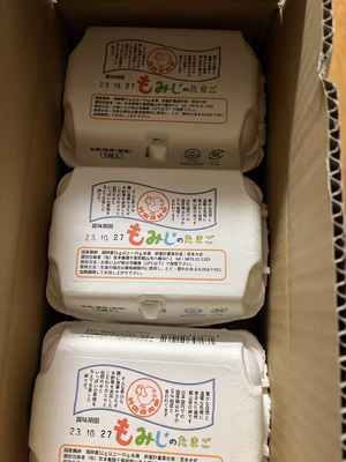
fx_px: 347
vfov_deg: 67.3
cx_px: 173
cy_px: 231
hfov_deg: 53.1
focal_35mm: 26
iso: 500
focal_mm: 5.1
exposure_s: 1/52
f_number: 1.6
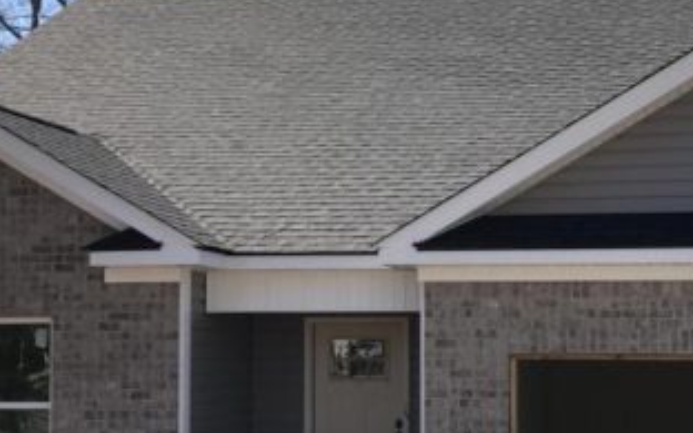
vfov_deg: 17.8
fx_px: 1379
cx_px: 513
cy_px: 304
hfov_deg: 27.8
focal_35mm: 73
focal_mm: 3.99
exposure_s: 1/1277
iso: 20
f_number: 1.8
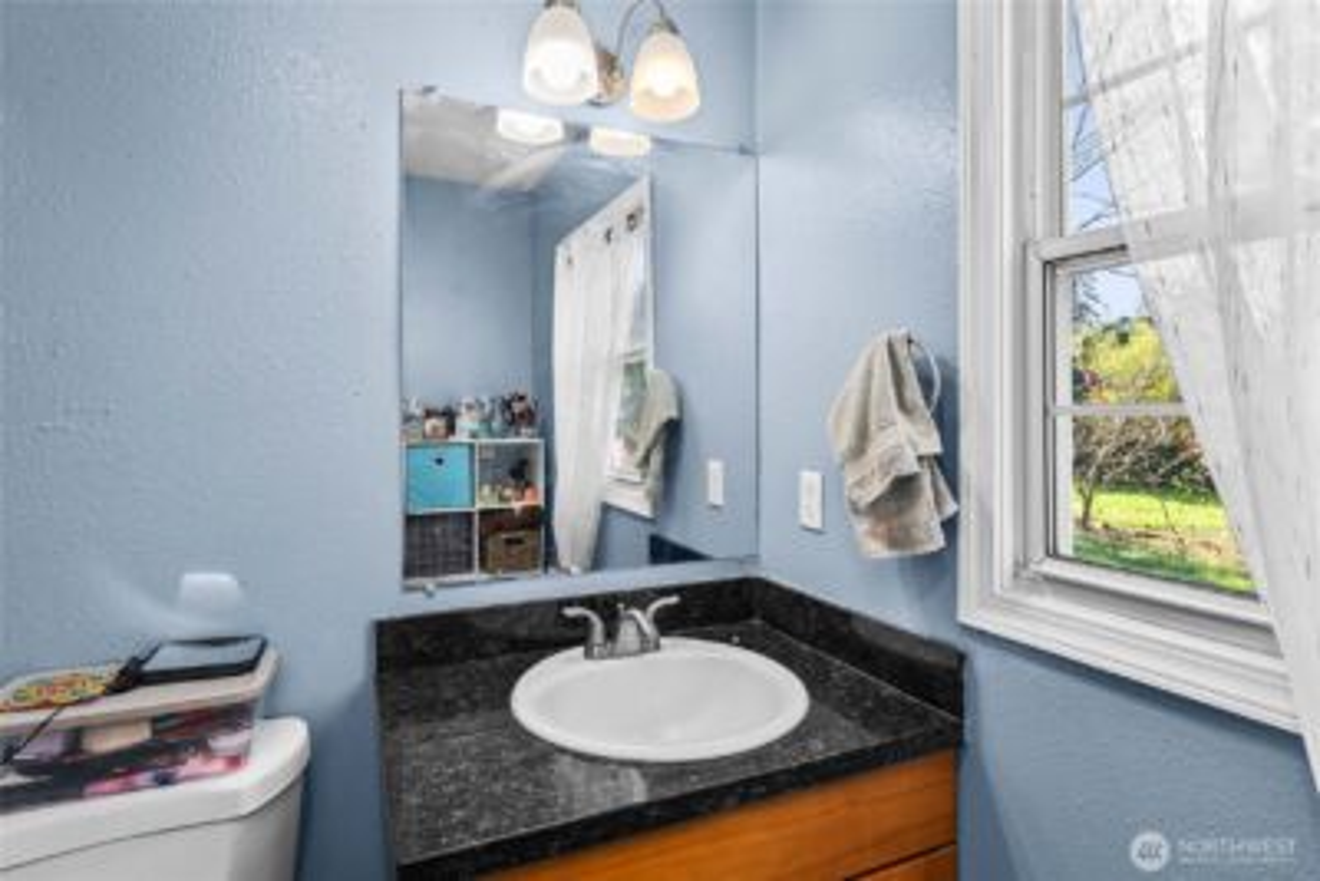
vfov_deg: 70.5
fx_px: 624
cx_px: 660
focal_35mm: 17
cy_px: 440
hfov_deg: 93.3
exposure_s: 1/10
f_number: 7.1
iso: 1000
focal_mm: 17
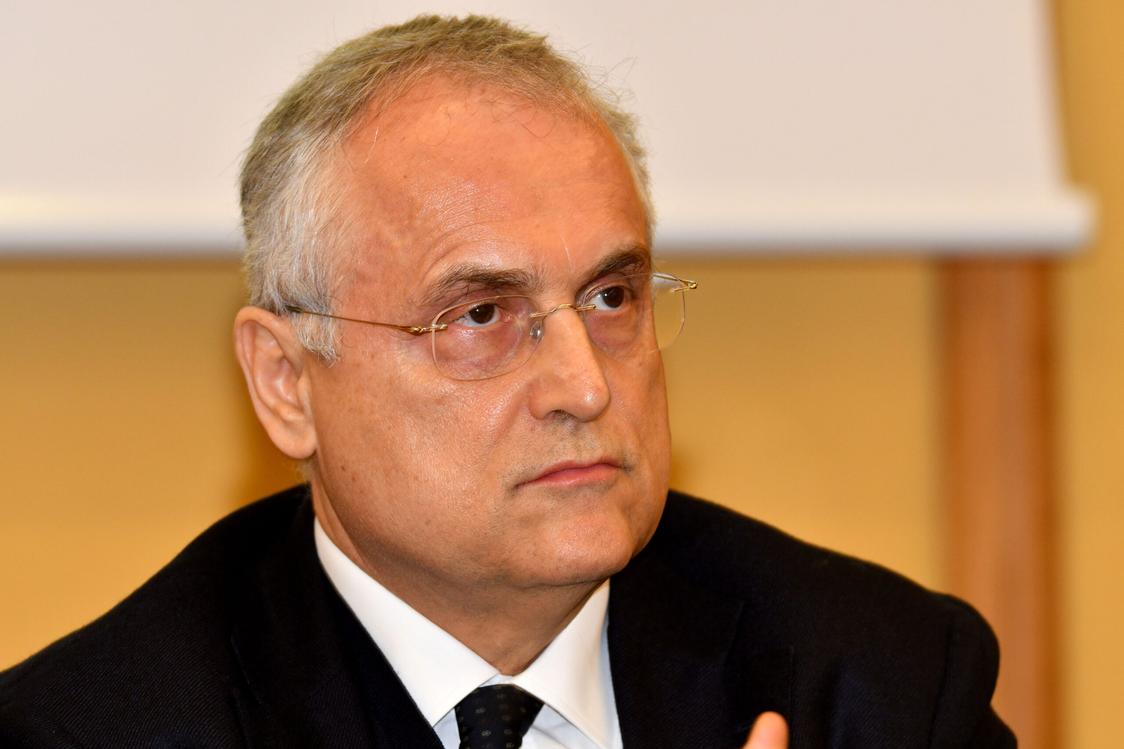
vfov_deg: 4.6
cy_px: 374
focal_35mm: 300
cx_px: 562
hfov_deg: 6.9
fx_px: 9366
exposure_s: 1/60
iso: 800
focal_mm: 200
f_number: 5.6
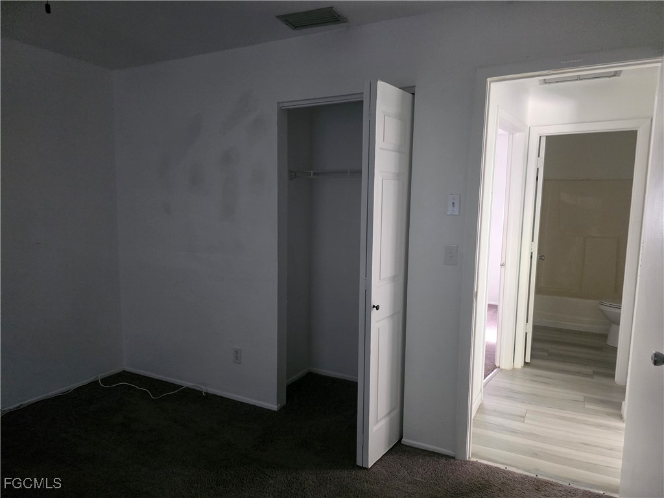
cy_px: 249
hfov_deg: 73.9
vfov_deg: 58.9
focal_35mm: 23
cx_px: 332
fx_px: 441
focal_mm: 6.3
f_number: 1.7
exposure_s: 1/120
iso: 2000
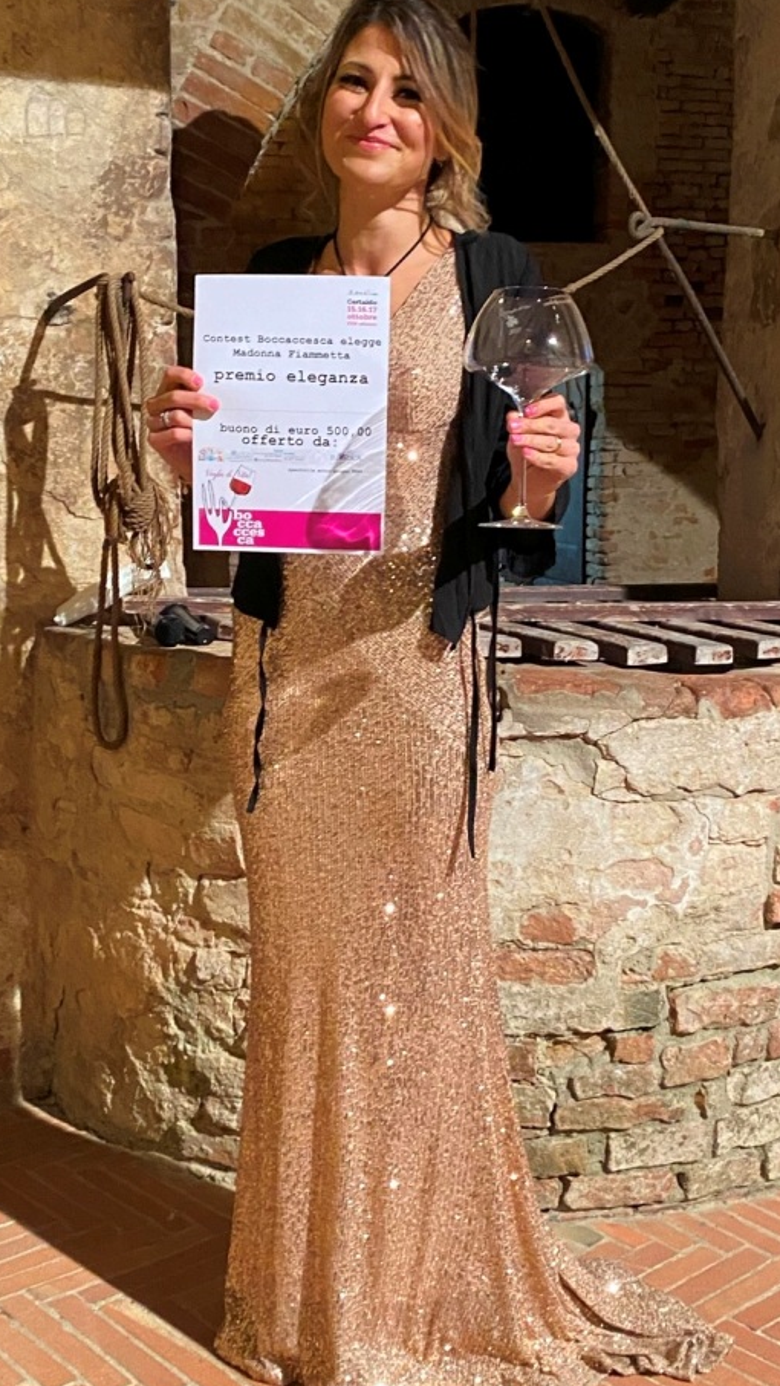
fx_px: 1176
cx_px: 395
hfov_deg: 36.7
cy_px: 664
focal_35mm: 32
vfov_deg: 61.0
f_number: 1.8
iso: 640
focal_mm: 4.25
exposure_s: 1/33
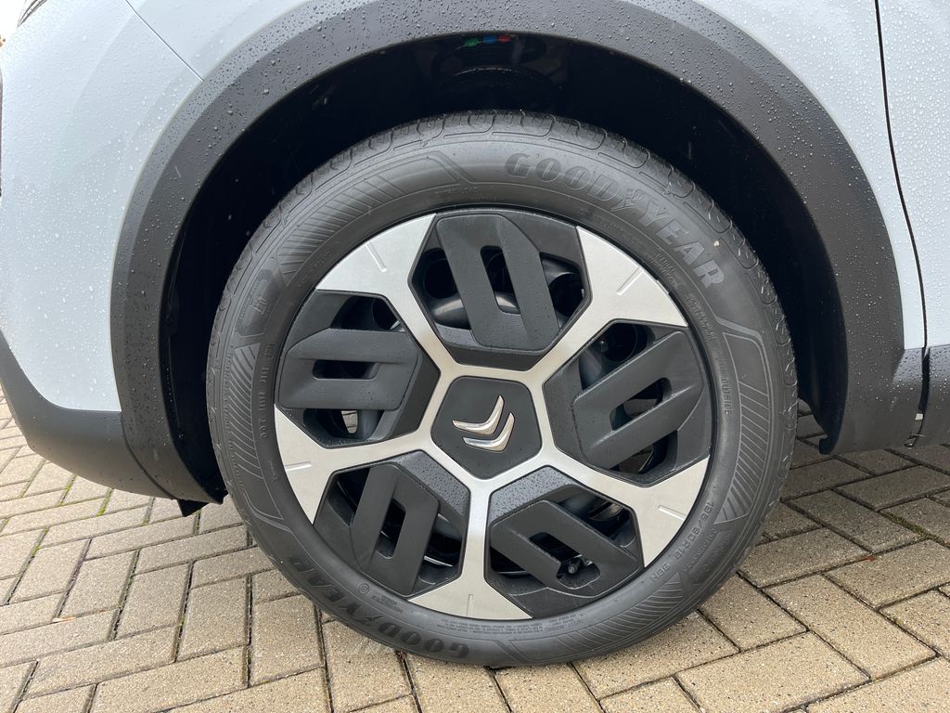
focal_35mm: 26
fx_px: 714
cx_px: 475
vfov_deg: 53.1
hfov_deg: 67.3
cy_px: 356
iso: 50
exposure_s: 1/121
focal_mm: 5.1
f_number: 1.6
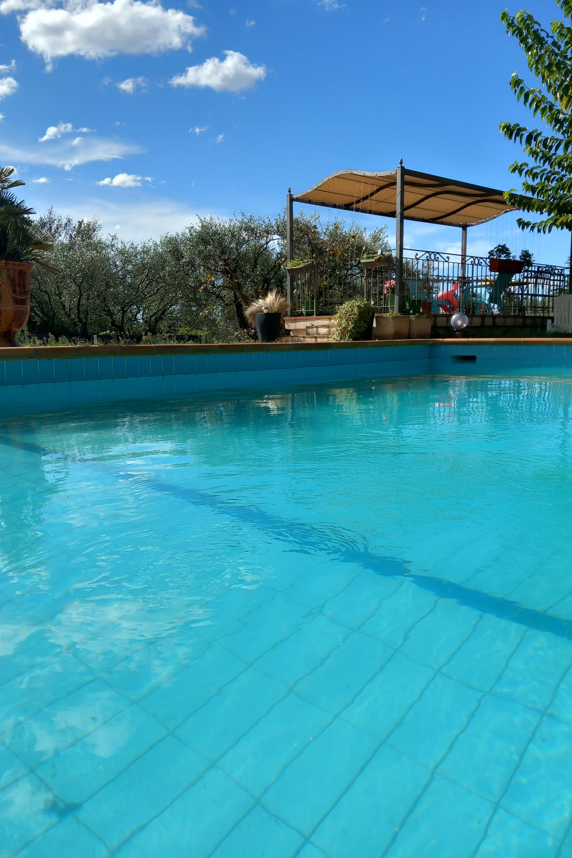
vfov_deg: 63.7
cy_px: 428
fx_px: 691
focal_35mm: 29
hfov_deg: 44.9
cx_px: 304
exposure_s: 1/661
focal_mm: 4
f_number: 1.8
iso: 20
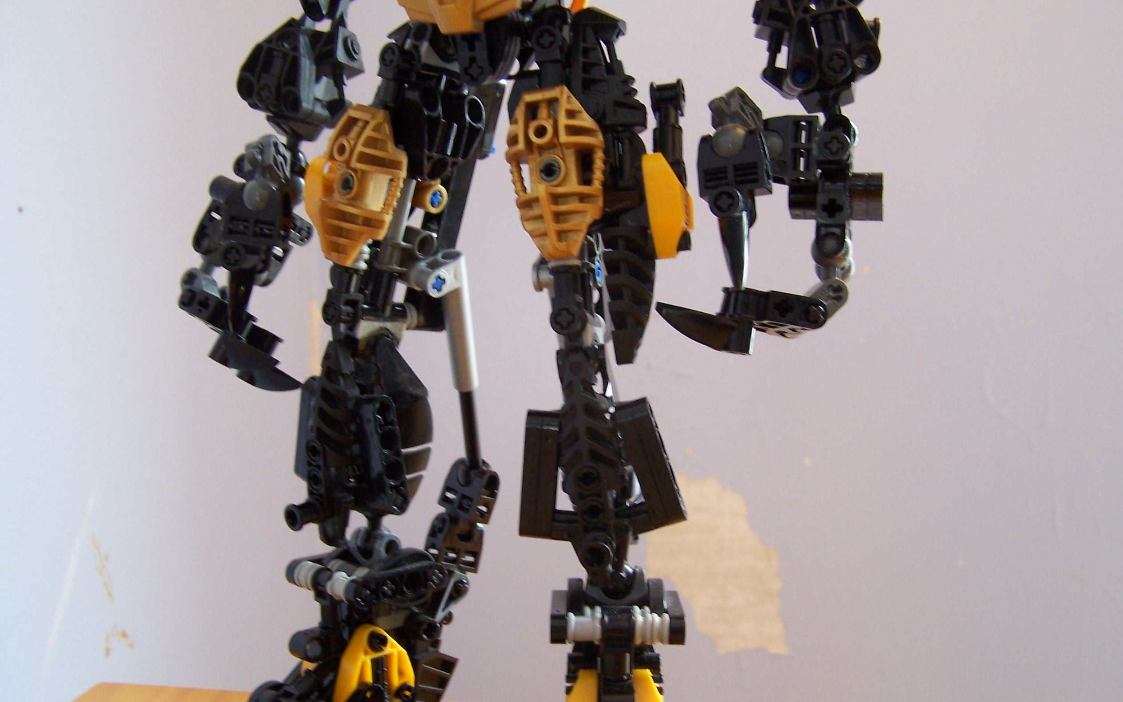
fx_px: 1255
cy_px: 382
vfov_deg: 31.2
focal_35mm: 41
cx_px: 558
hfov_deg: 48.2
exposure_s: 1/10
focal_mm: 6.3
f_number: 2.8
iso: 140
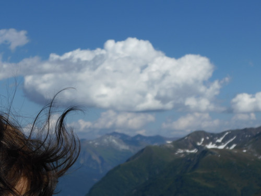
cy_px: 98
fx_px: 860
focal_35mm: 114
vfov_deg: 13.0
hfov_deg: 17.3
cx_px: 130
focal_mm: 20.3
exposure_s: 1/640
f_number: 5.8
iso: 80
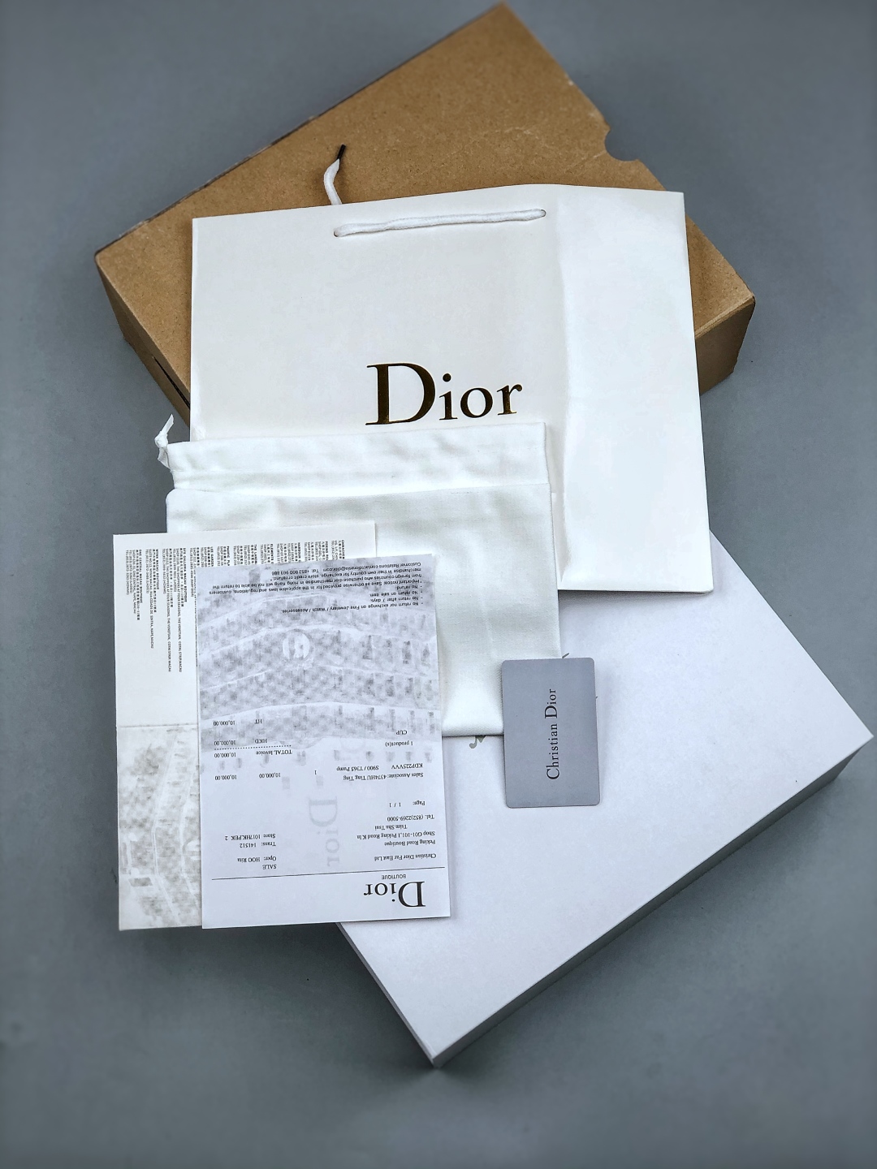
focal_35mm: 57
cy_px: 584
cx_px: 438
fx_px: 1925
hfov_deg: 25.7
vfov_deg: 33.8
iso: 20
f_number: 2.8
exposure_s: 1/116
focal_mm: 6.6
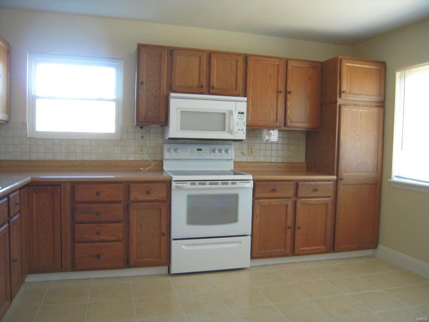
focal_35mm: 28
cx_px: 214
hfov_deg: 63.4
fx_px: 347
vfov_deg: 49.7
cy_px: 161
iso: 400
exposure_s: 1/40
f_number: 2.7
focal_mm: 5
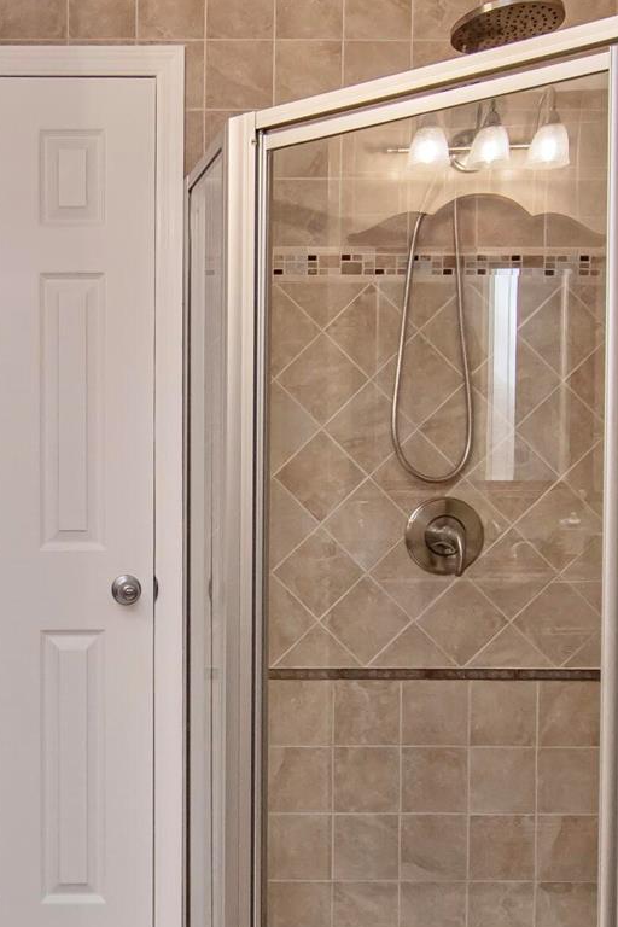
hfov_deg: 30.8
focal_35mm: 40
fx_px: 1030
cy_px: 512
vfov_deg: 48.4
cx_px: -8
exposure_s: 1/80
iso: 800
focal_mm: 10
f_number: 4.5
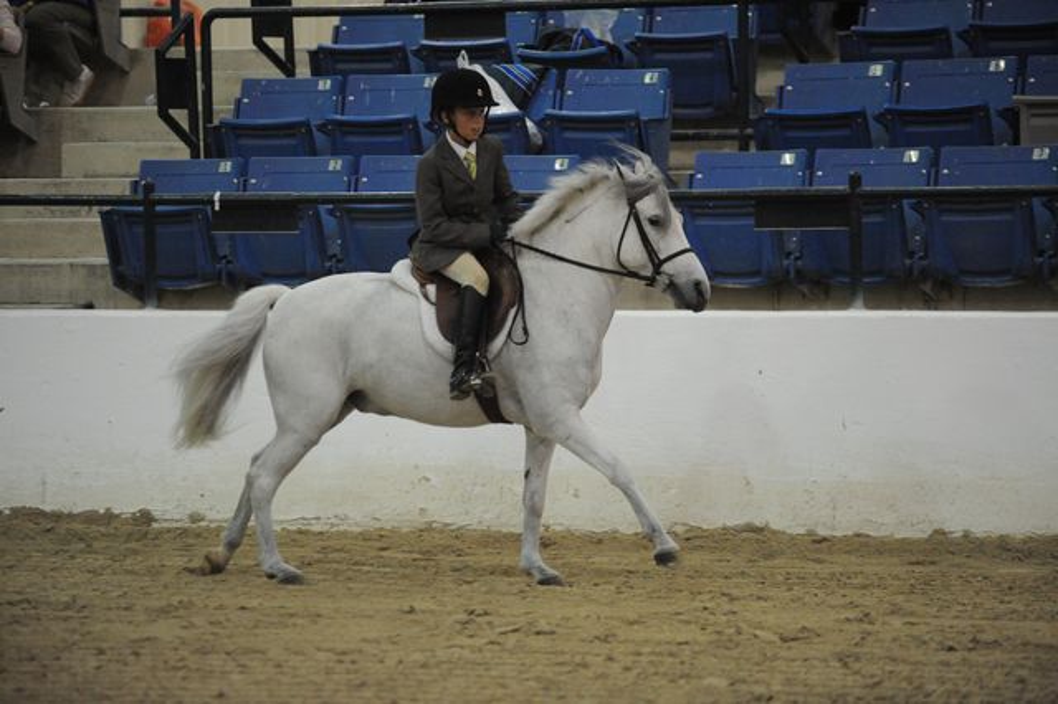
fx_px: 4846
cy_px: 352
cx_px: 529
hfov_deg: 12.5
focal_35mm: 165
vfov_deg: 8.3
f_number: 2.8
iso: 6400
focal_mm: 165
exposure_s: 1/500
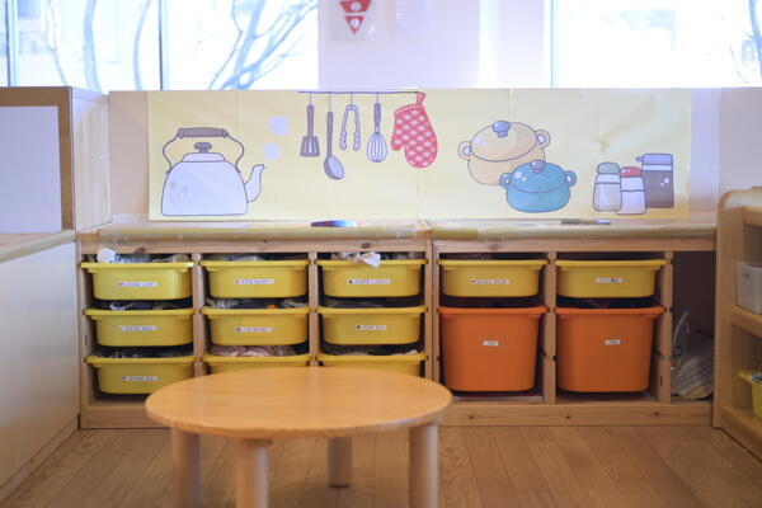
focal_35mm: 52
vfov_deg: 26.0
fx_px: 1101
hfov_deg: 38.2
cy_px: 254
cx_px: 381
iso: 800
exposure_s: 1/100
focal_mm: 52
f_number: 2.8
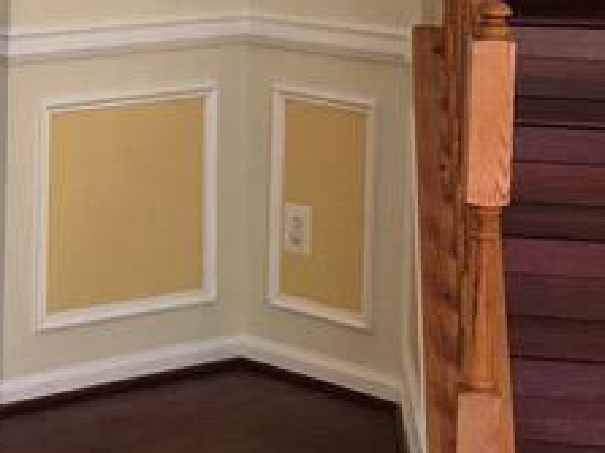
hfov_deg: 14.0
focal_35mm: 133
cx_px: -258
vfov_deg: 11.0
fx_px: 2323
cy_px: -54
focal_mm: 4.15
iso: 40
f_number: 2.2
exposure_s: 1/30
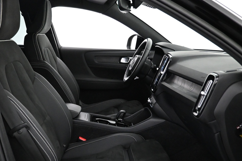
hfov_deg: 50.6
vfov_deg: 34.8
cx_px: 112
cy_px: 104
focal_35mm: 38
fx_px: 255
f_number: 3.5
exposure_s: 1/60
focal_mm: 16
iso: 4000
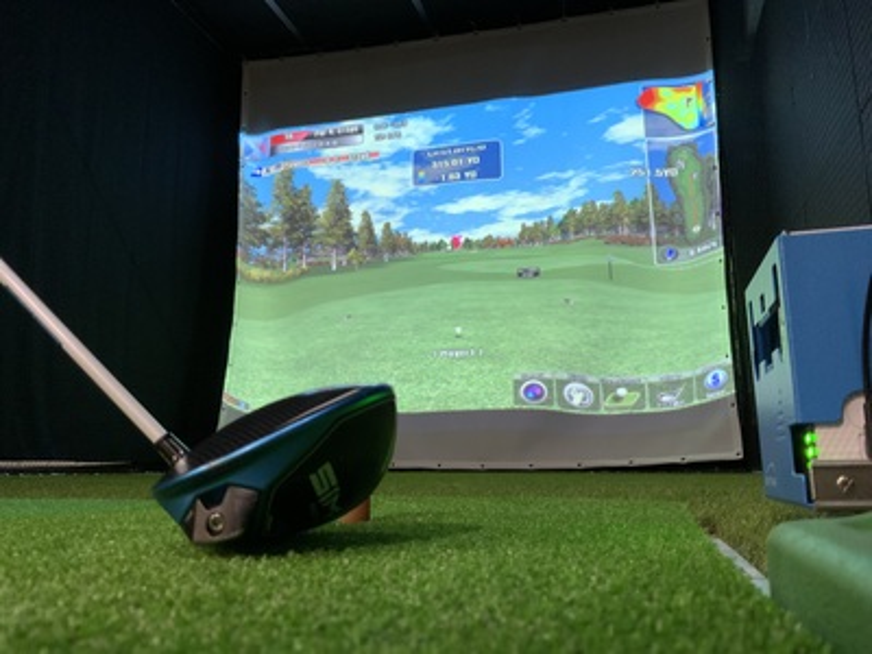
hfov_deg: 61.7
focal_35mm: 29
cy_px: 327
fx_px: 731
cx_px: 436
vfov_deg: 48.2
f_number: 1.8
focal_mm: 3
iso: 125
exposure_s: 1/50
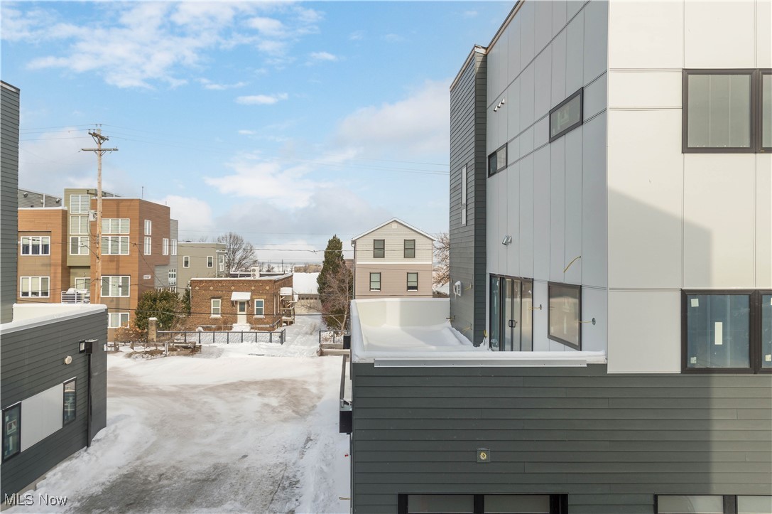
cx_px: 386
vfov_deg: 53.1
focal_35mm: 24
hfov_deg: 73.8
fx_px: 514
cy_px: 257
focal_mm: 24
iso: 100
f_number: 9
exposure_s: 1/500
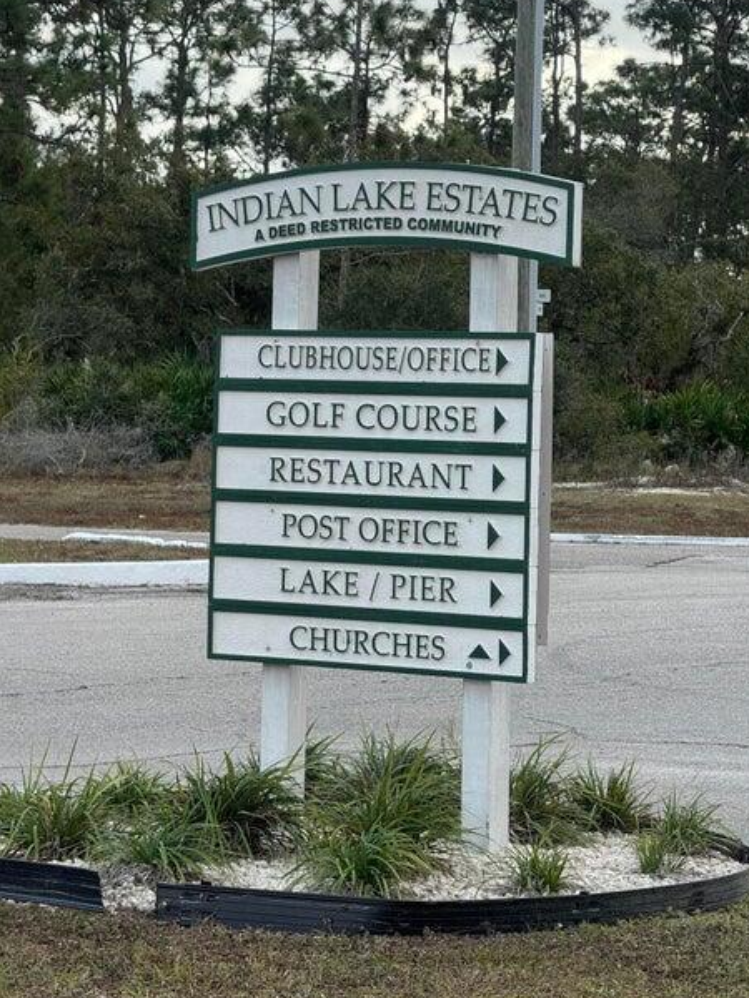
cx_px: 371
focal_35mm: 128
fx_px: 3693
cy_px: 511
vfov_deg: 15.4
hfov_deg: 11.6
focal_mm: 15.66
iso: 50
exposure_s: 1/361
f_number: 2.8
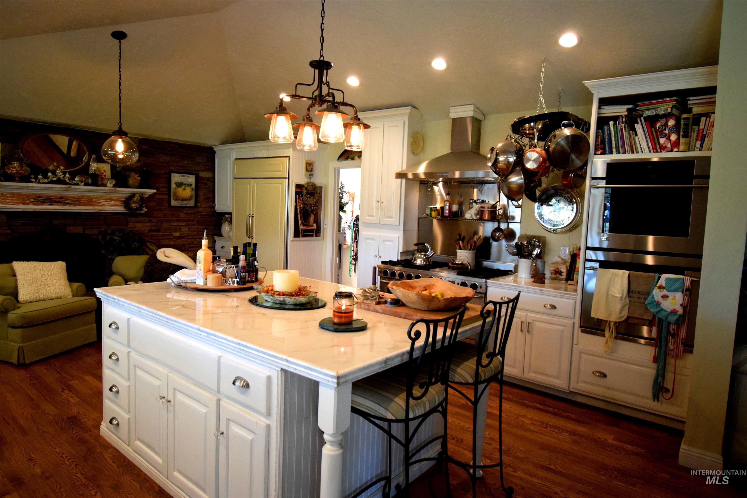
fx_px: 436
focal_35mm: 21
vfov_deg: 59.5
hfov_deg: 81.2
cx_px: 374
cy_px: 249
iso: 3200
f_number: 5
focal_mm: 14
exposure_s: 1/60
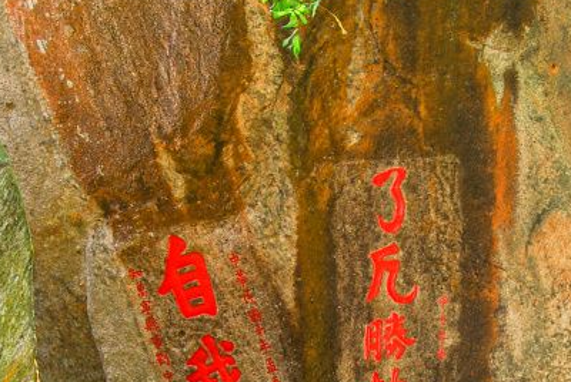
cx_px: 390
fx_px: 1430
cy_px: 329
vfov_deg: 15.1
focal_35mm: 90
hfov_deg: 22.5
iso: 100
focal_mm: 20
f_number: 4.5
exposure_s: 1/45
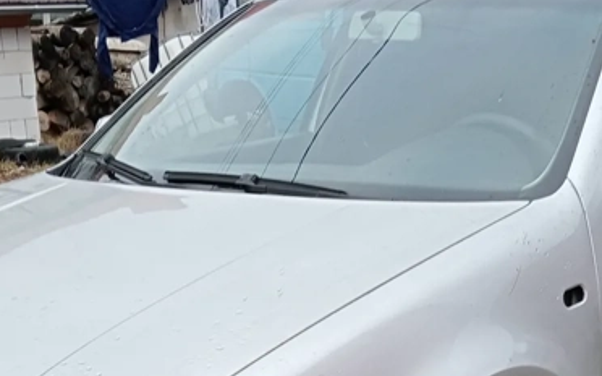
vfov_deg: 15.4
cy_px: 518
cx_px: 298
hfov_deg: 25.8
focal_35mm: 80
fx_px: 1312
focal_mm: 4.04
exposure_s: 1/122
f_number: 1.8
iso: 111
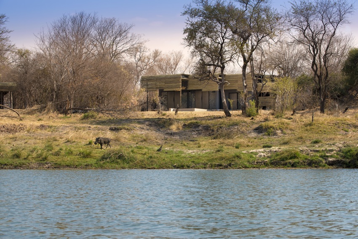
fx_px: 895
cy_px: 120
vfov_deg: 15.2
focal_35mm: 90
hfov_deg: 22.6
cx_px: 179
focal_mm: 90
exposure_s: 1/350
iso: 200
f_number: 9.5
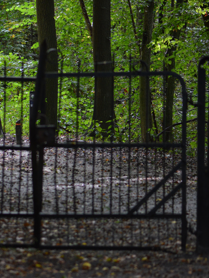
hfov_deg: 6.5
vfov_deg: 8.7
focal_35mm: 229
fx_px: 1841
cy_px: 139
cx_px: 19
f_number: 2.8
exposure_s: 1/160
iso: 800
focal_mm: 105
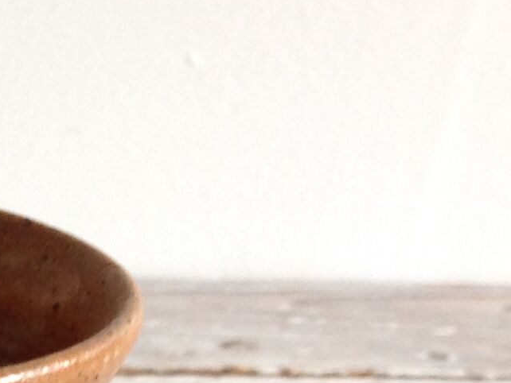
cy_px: 633
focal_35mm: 141
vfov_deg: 10.1
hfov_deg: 12.9
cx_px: -342
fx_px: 2082
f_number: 2.4
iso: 64
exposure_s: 1/15
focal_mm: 4.28
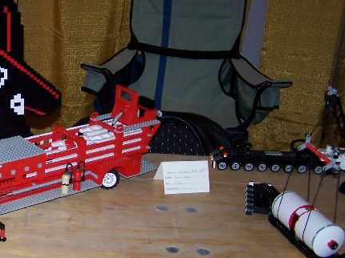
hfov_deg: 26.7
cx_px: 28
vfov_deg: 21.0
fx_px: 697
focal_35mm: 70
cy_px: 147
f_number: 2.8
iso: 140
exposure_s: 1/60
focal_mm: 6.3
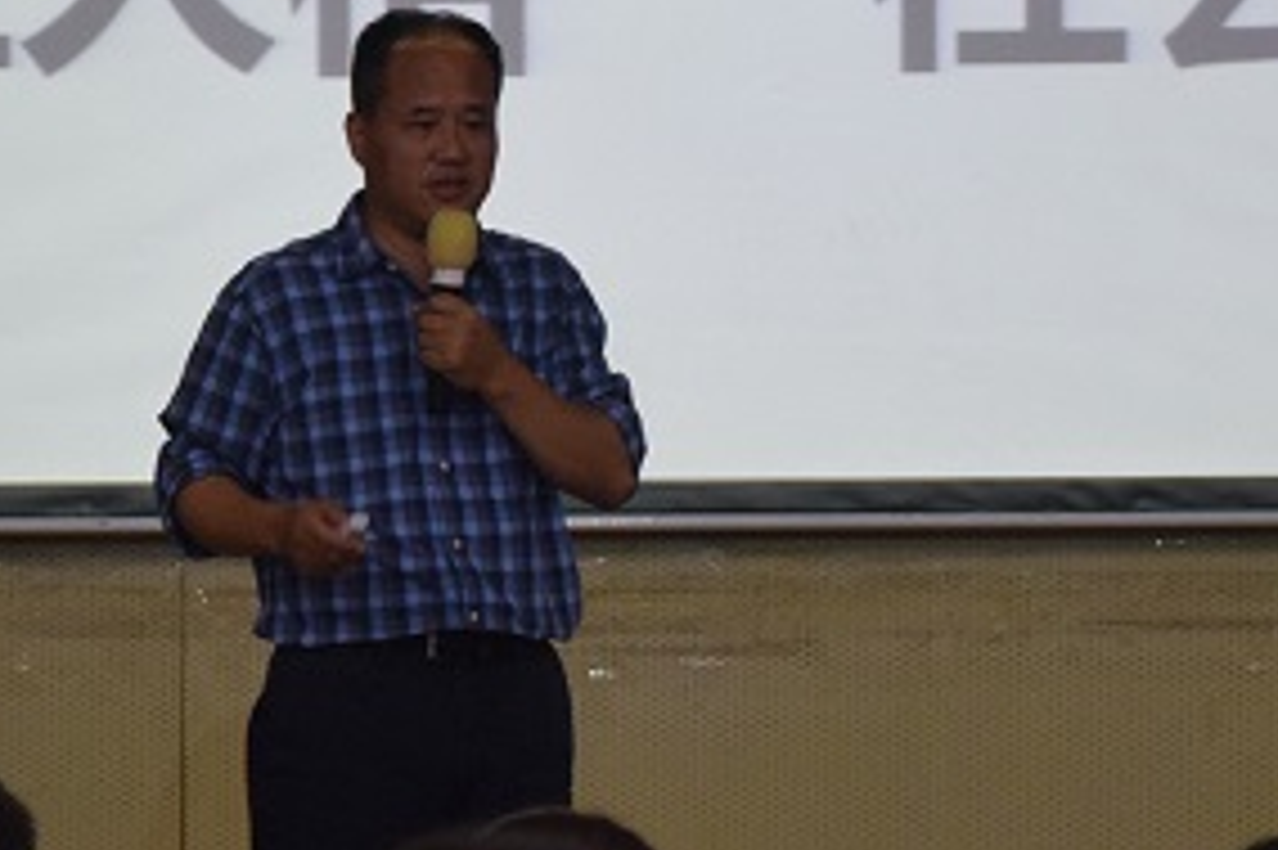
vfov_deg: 3.8
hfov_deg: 5.7
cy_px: 542
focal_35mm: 359
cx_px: 490
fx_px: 12751
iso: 2000
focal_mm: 85
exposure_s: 1/125
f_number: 5.3
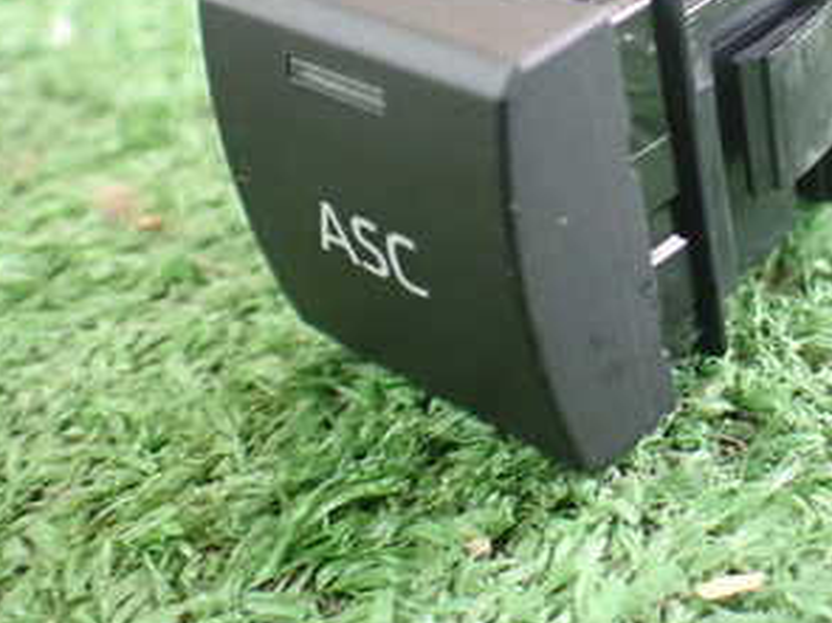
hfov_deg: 30.7
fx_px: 1466
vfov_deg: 23.6
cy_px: 121
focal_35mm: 61
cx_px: 691
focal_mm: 5.4
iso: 800
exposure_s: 1/30
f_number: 2.3
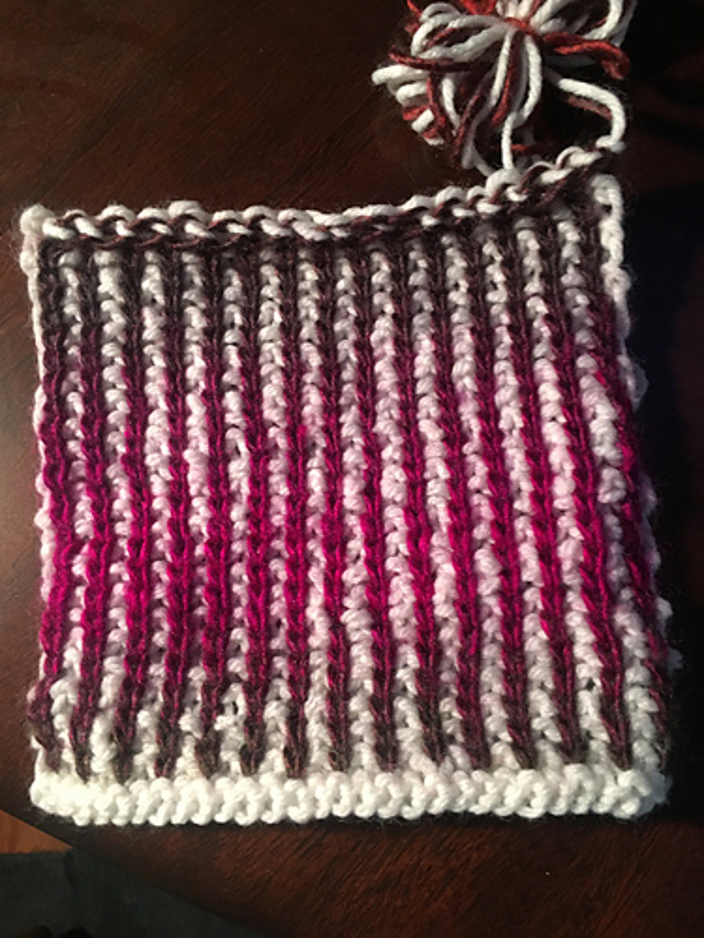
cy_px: 469
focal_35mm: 29
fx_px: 786
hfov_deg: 48.2
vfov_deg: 61.7
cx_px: 352
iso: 200
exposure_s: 1/20
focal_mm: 4.15
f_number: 2.2
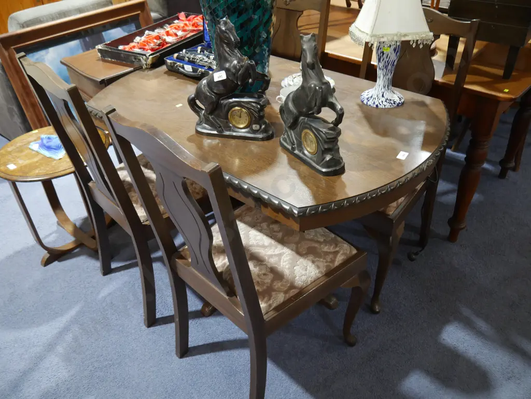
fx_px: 430
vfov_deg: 49.8
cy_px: 200
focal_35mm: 28
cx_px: 266
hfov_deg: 63.4
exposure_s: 1/60
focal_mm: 14
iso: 800
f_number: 3.5
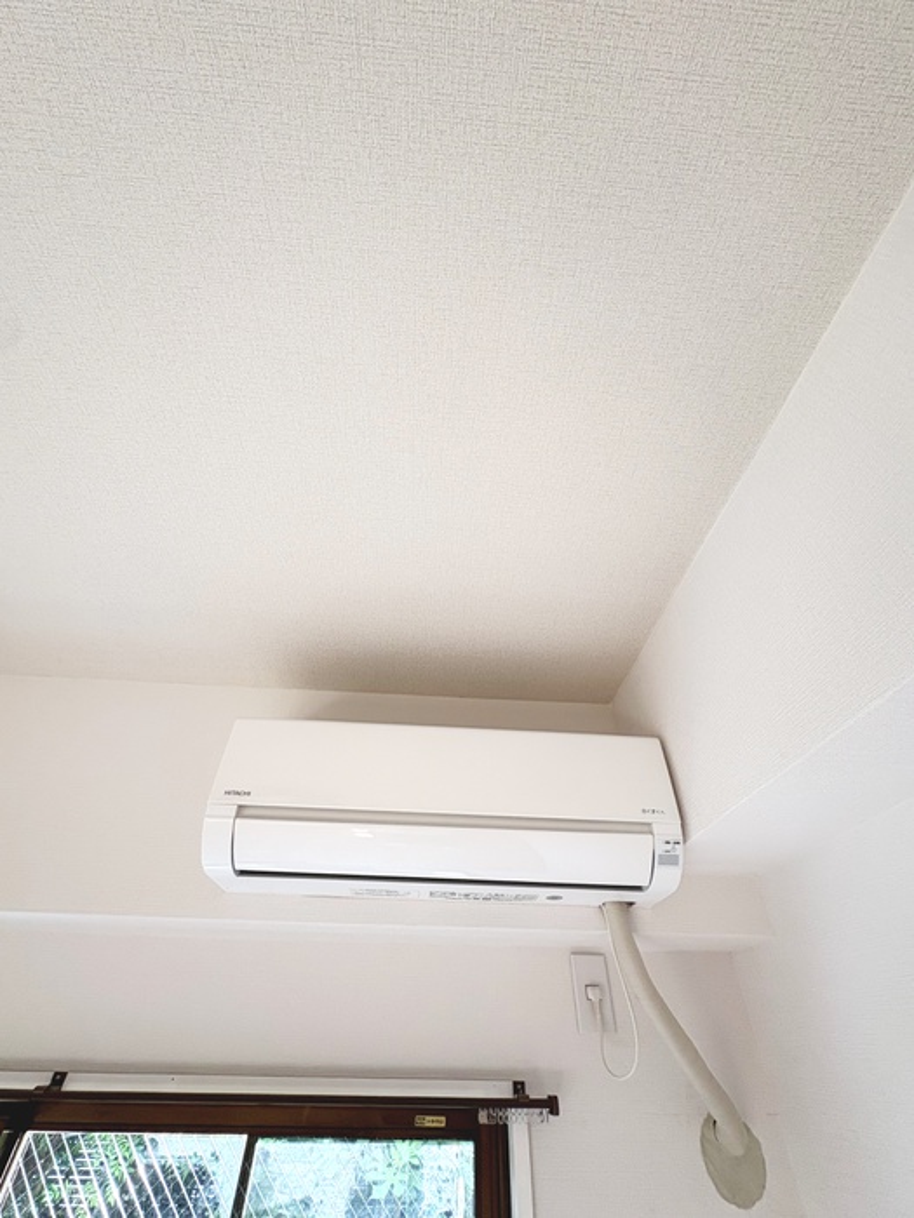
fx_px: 493
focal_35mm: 14
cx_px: 457
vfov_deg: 102.1
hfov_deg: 85.7
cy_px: 609
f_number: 2.2
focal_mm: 2.22
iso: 80
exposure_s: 1/99
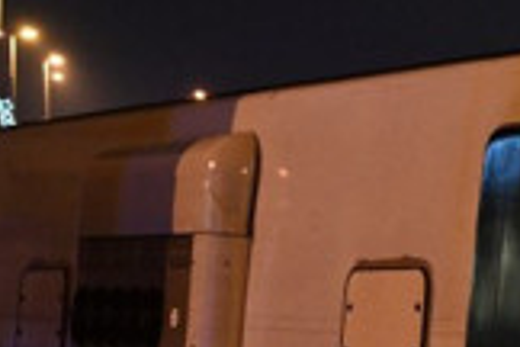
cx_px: 1046
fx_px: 2961
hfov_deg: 9.4
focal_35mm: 205
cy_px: 307
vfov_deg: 6.7
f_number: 2.8
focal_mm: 43
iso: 4000
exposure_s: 1/60
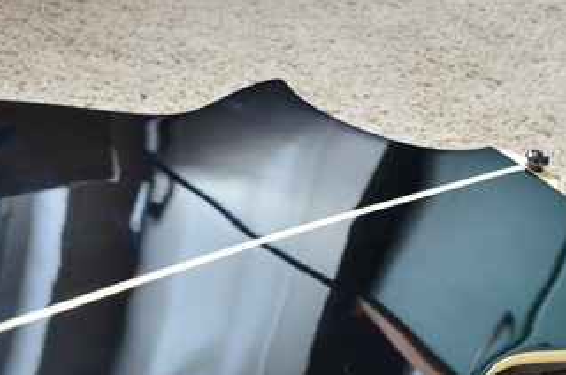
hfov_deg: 28.9
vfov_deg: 18.5
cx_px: 242
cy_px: 435
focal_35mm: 70
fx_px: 1098
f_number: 2.8
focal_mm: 18.5
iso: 800
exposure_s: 1/30
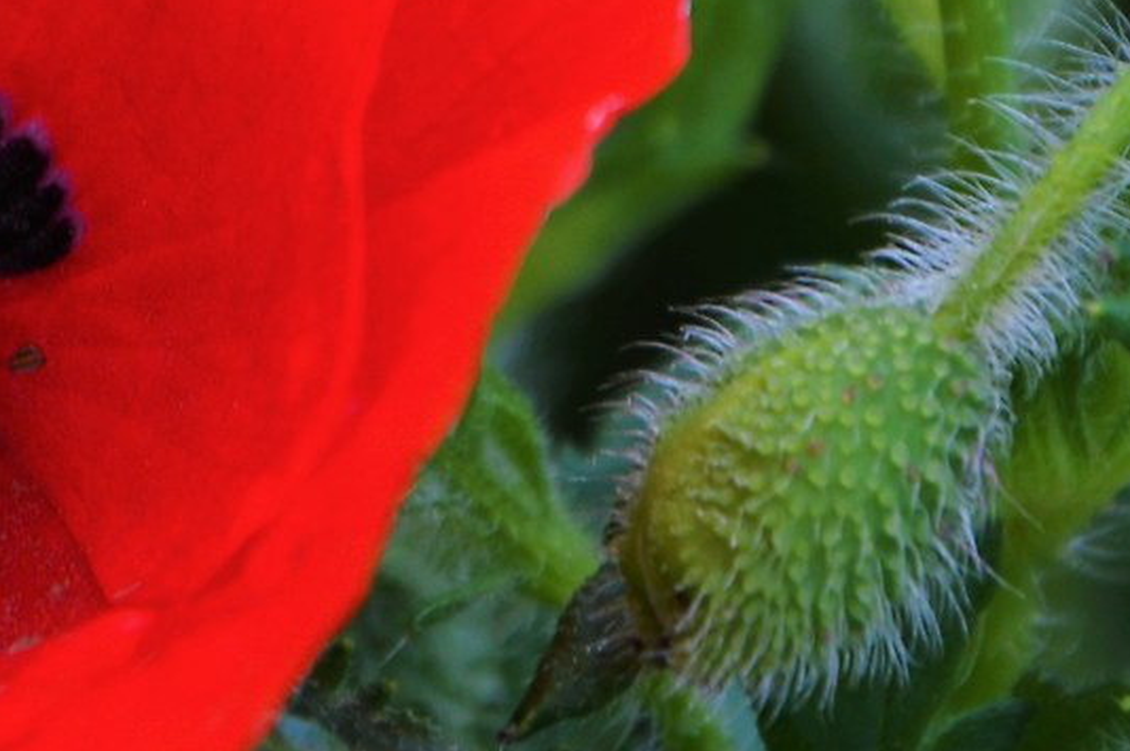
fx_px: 22179
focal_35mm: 707
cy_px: -268
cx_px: 216
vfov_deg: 1.9
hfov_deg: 2.9
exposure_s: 1/100
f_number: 5.6
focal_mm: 105
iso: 100
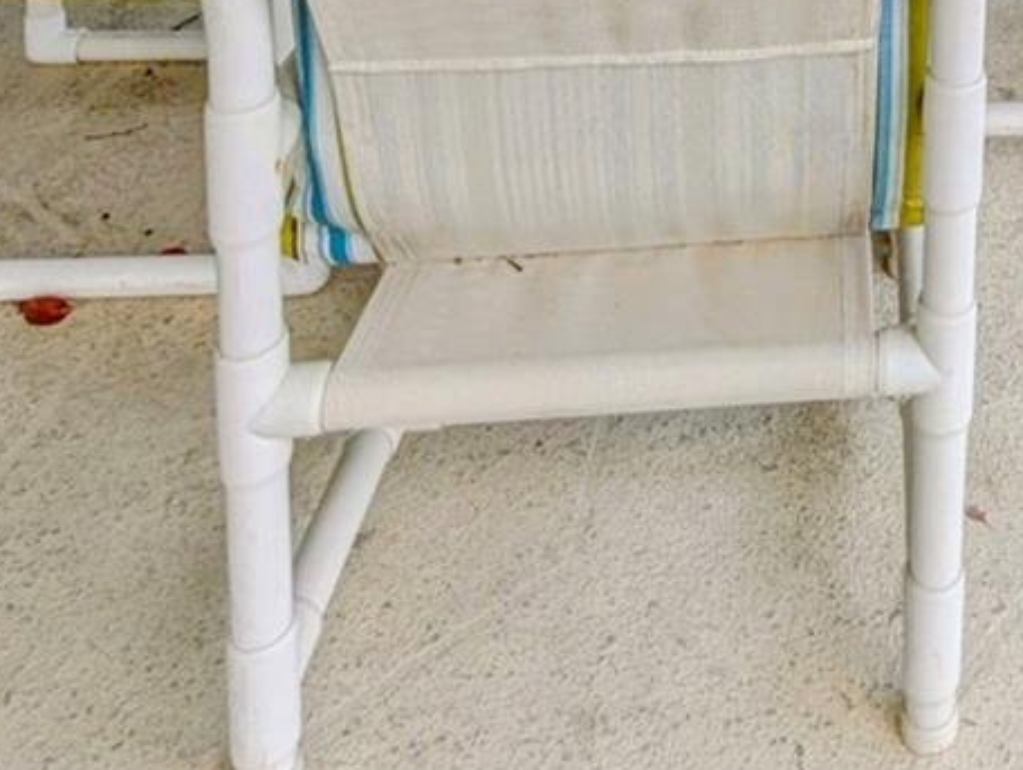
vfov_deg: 23.5
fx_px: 1243
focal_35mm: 42
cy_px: -514
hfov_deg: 38.5
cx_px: 1076
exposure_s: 1/914
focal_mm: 2.02
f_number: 1.7
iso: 49
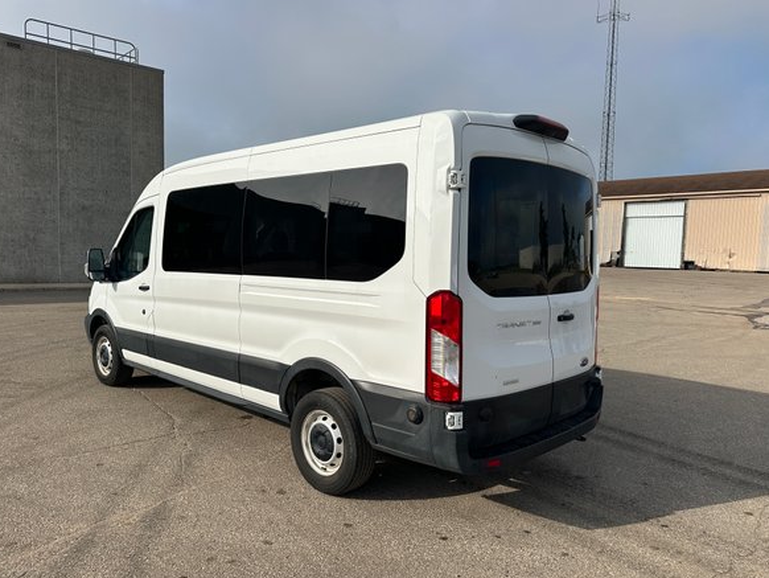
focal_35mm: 26
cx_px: 356
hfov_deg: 67.2
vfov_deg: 53.1
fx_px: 578
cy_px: 292
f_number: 1.78
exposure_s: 1/8197
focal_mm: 6.86
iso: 80
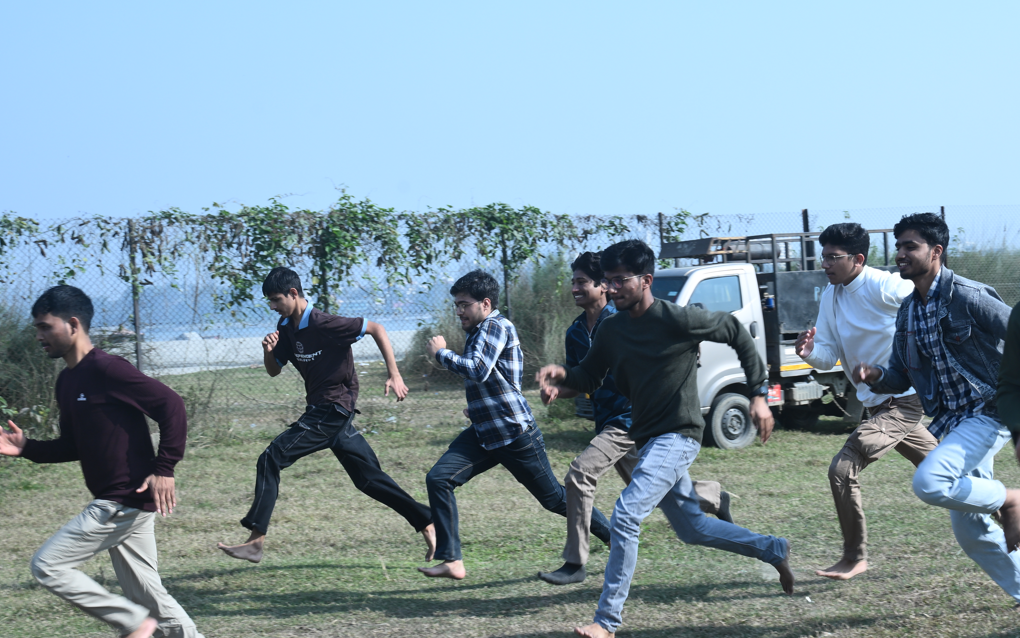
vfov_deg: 20.3
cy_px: 325
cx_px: 615
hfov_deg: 31.9
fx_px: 1779
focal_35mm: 64
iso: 200
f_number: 8
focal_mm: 45
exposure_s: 1/320
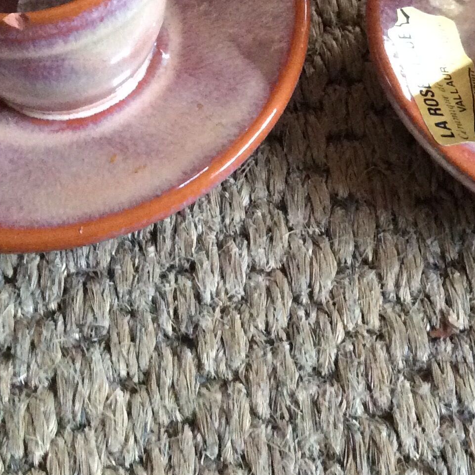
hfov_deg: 22.6
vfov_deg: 22.5
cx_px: 332
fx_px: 1180
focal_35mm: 76
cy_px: 99
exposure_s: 1/20
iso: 320
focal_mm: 3.3
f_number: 2.4
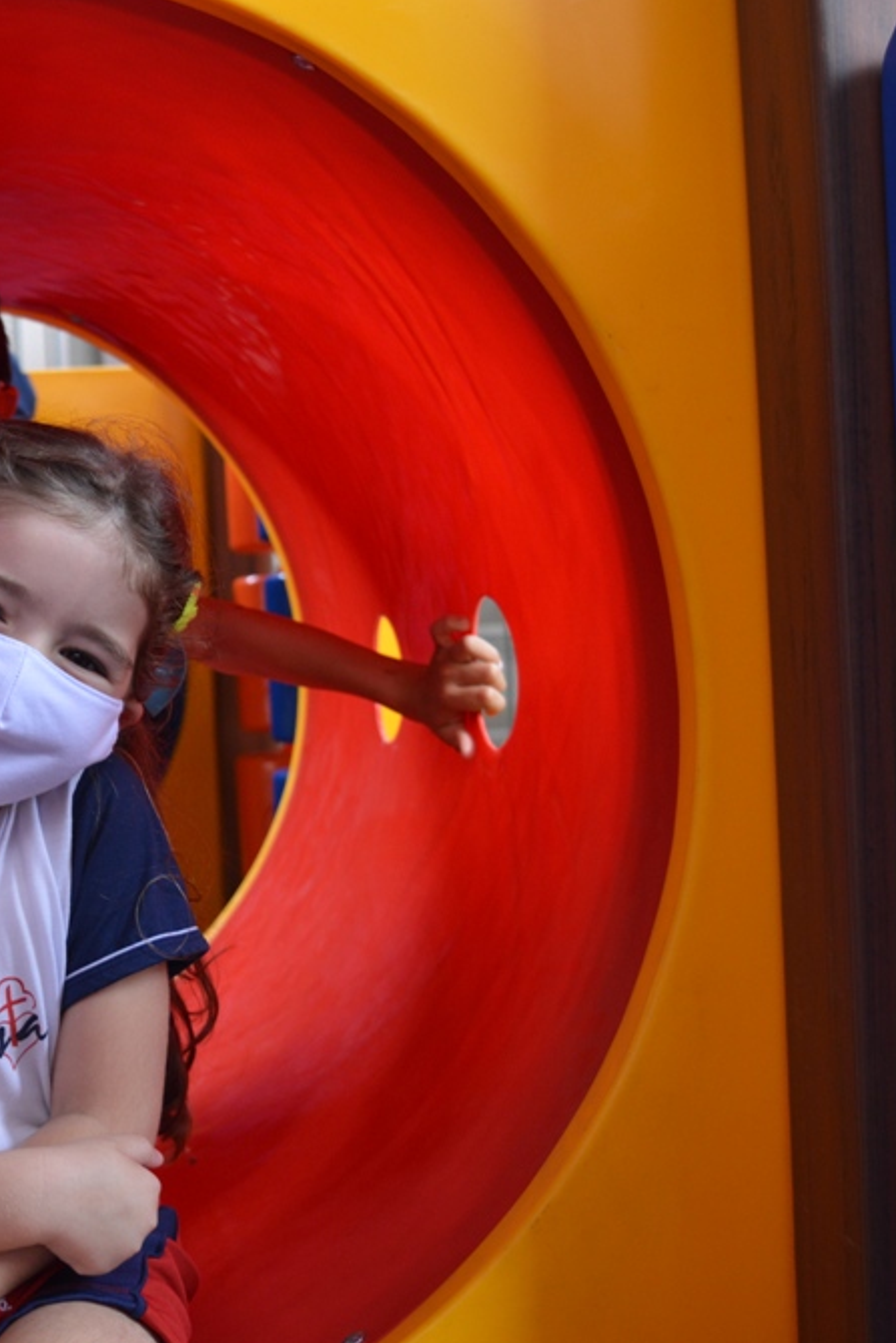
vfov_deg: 36.2
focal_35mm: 55
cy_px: 677
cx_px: -44
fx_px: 2052
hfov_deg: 23.4
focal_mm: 24
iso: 400
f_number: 4.5
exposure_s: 1/60
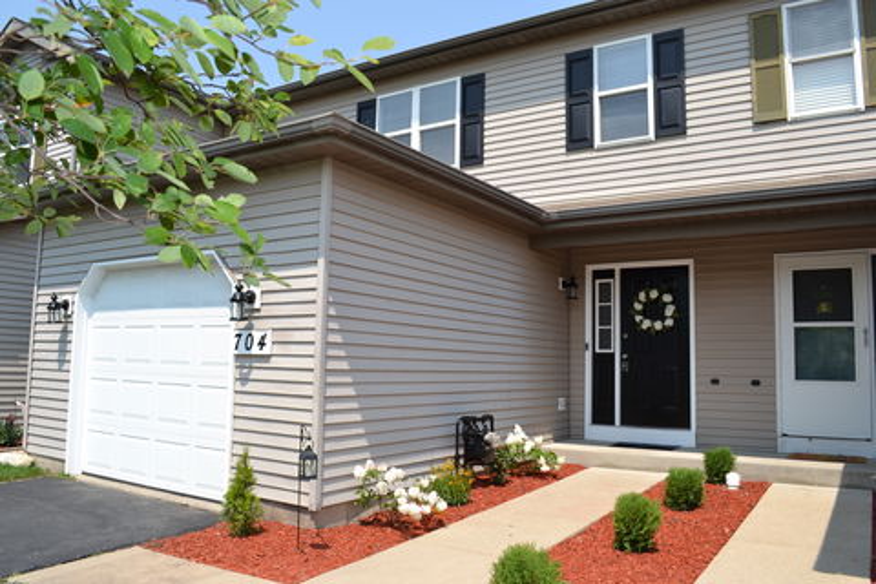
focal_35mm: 27
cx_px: 438
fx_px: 657
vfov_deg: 47.9
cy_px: 292
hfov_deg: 67.4
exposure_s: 1/200
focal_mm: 18
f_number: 8
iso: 100
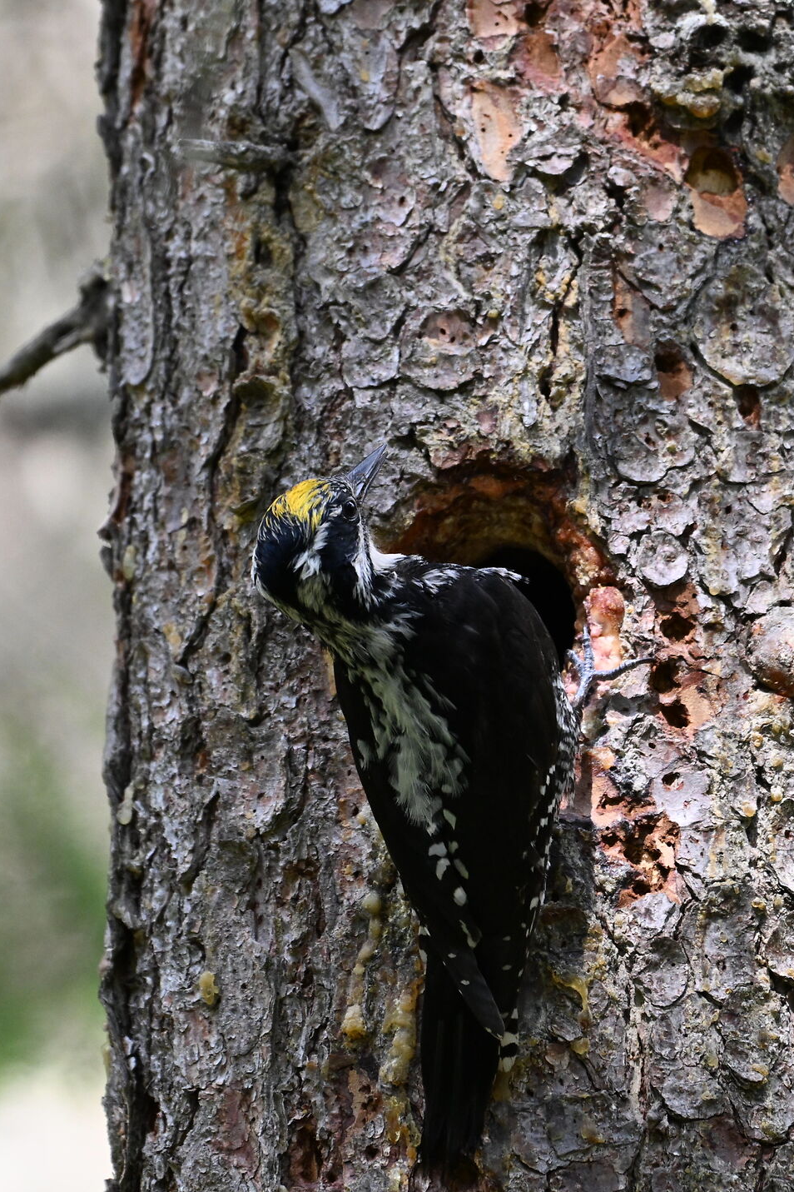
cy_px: 533
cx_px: 276
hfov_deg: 1.4
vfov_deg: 2.1
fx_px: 33279
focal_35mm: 1006
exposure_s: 1/640
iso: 2500
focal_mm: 600
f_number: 6.3
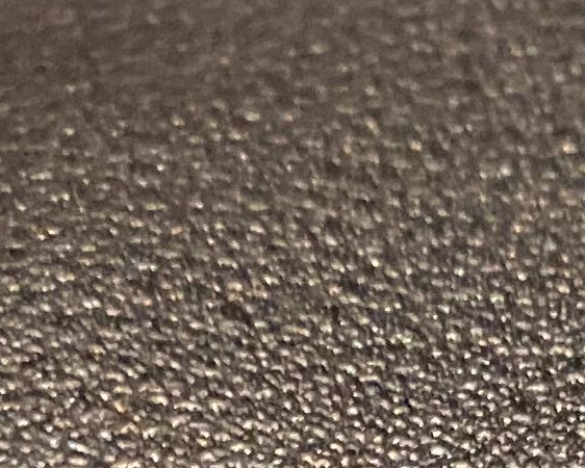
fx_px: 3152
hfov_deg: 10.2
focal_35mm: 182
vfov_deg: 7.3
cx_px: 896
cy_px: 1496
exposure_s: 1/40
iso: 400
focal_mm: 4.25
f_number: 1.8
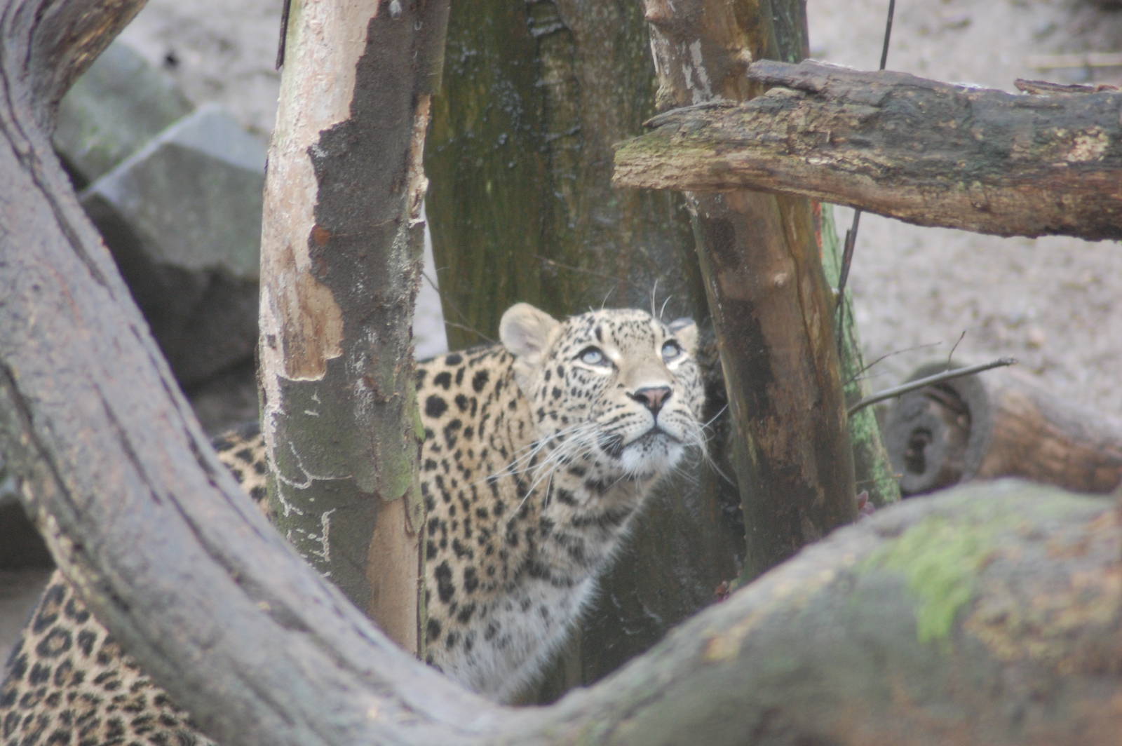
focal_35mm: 450
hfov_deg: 4.6
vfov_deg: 3.0
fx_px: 14013
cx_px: 561
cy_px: 373
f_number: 5.6
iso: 800
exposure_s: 1/50
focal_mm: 300
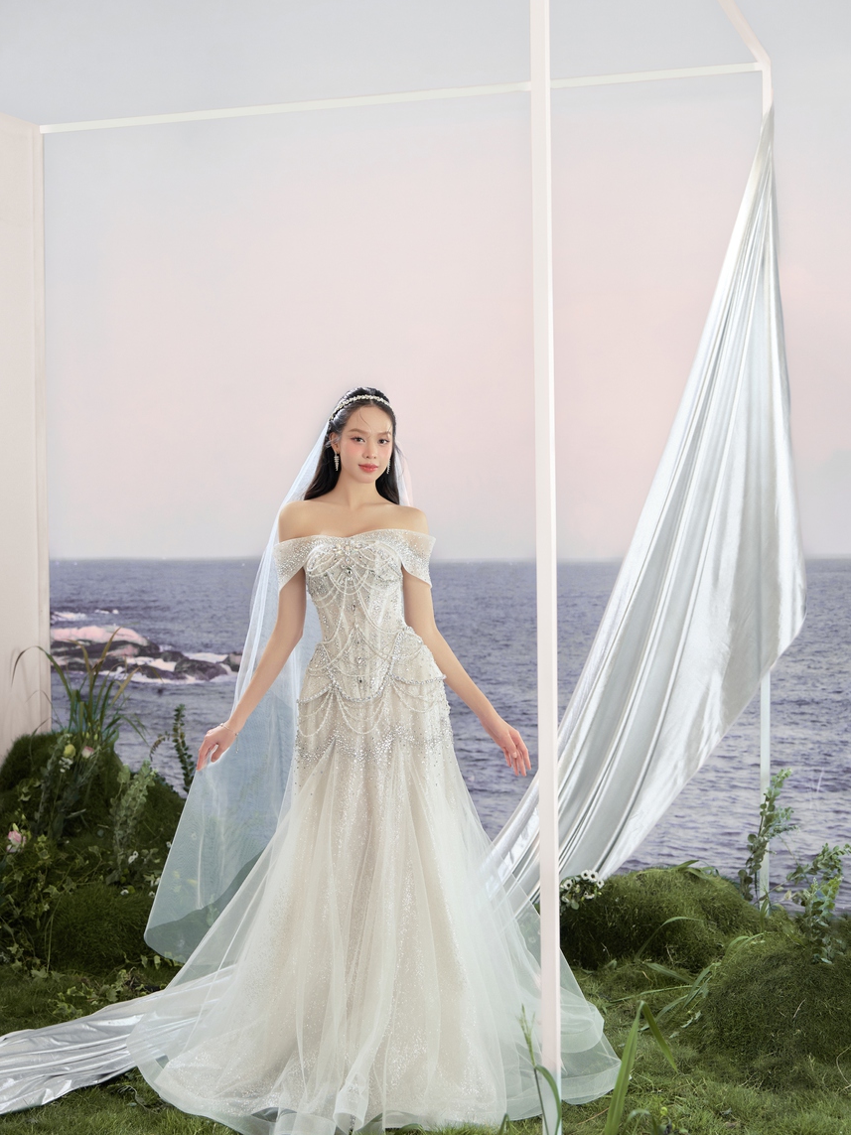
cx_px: 426
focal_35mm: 51
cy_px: 576
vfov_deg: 37.5
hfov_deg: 28.6
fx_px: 1672
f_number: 3.2
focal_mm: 47
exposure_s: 1/160
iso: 400
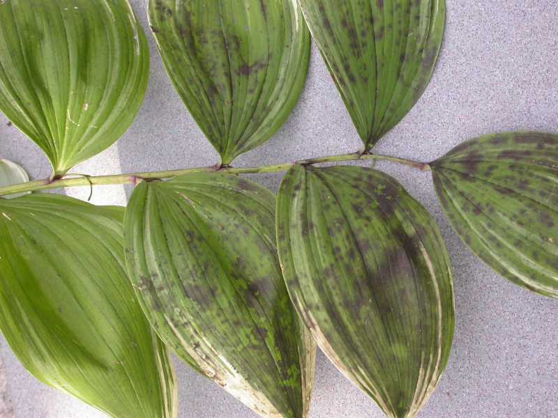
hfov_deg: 24.4
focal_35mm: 80
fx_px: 1290
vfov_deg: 18.4
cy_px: 209
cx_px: 279
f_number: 3.5
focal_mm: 16.6
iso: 100
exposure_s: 1/92.1
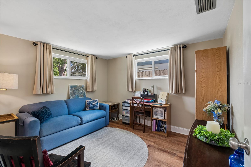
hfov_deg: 100.4
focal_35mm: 15
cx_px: 126
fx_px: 105
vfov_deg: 77.3
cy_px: 84
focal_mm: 10
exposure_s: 1/3.33
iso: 100
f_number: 7.1
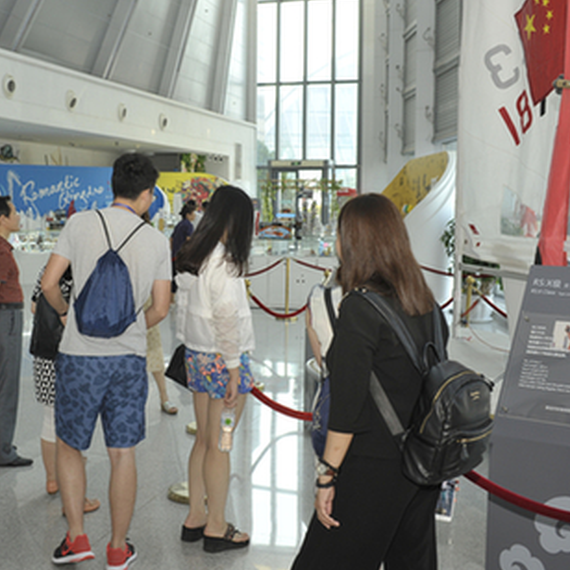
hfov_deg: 33.1
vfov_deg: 33.4
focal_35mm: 51
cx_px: 191
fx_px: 950
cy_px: 260
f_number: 5.6
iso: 800
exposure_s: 1/160
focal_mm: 35
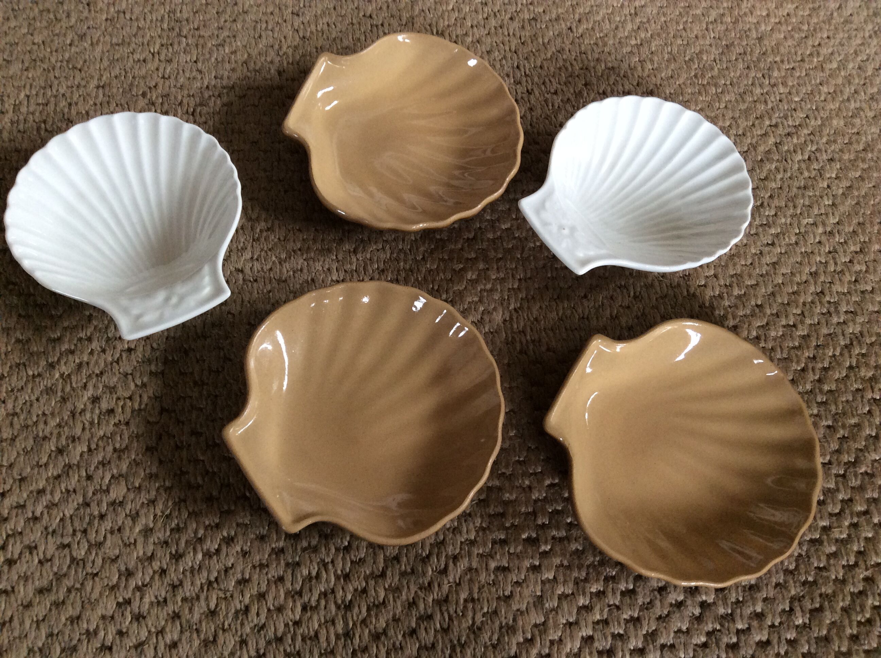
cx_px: 440
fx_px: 813
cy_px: 329
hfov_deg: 56.9
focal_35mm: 32
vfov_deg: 44.1
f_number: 2.4
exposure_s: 1/25
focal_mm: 3.3
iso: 125
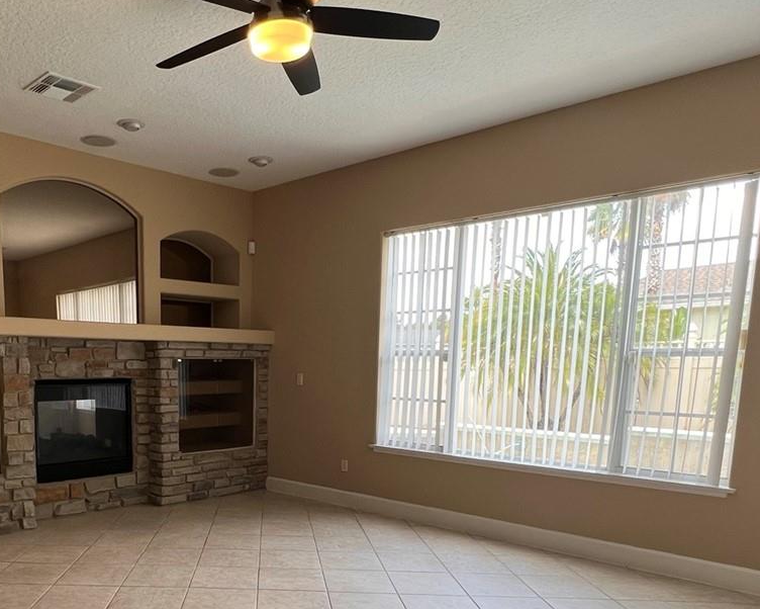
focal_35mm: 27
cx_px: 234
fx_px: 607
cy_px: 456
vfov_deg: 51.0
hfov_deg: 62.0
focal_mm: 1.57
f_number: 1.8
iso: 50
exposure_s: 1/120
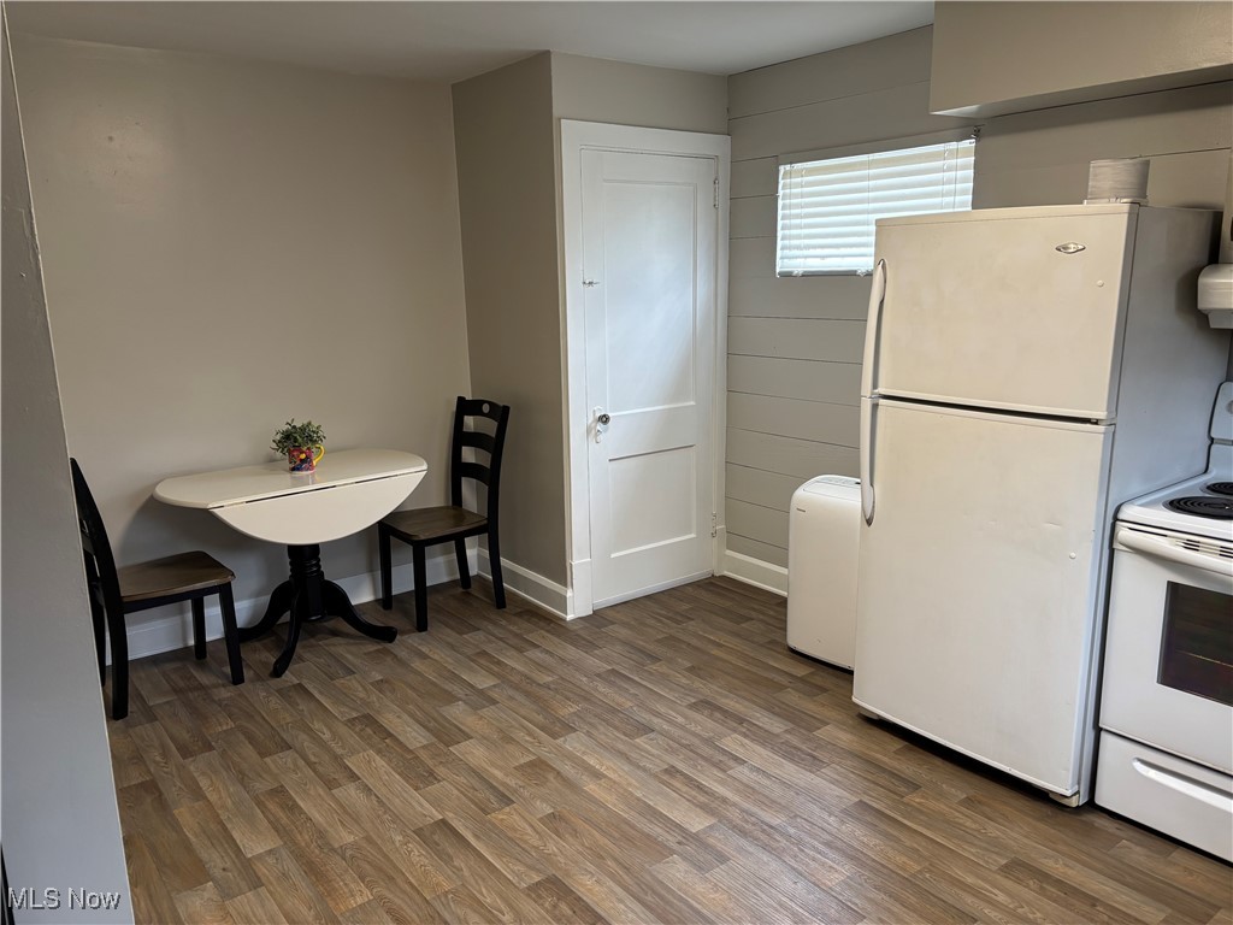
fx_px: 926
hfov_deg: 67.3
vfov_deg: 53.1
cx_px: 616
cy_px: 462
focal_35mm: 26
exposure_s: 1/60
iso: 125
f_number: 1.6
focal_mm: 5.96
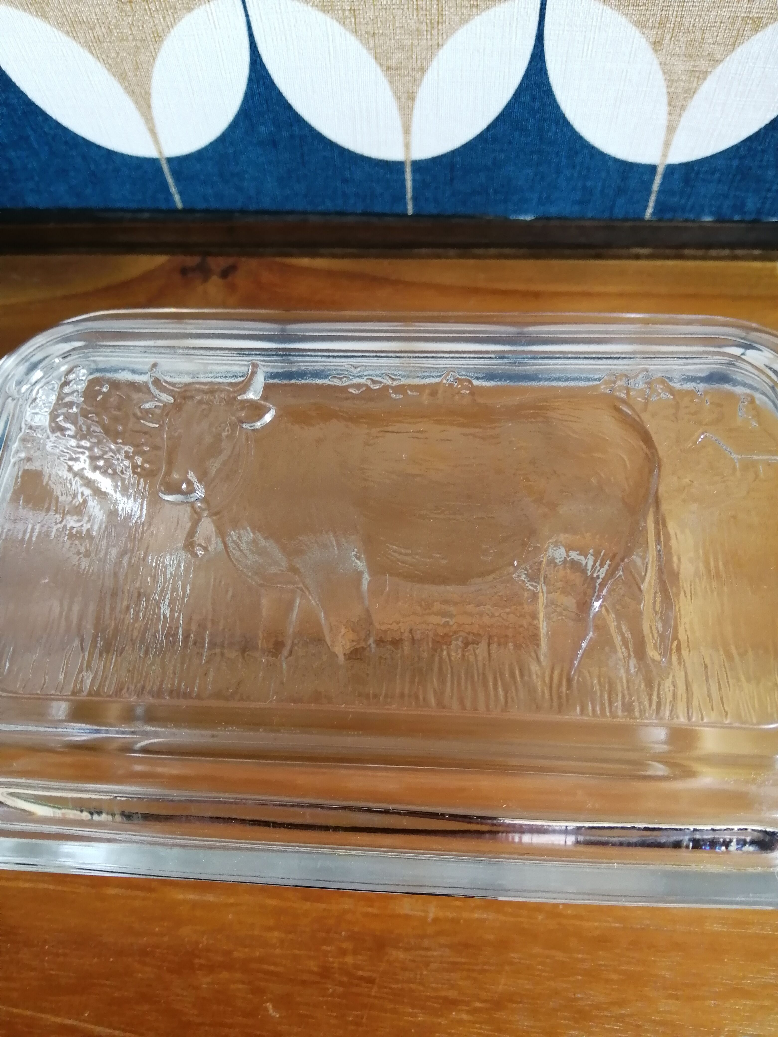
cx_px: 389
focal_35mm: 26
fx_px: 779
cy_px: 518
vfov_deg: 67.3
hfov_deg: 53.1
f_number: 1.8
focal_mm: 3.6
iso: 125
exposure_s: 1/30
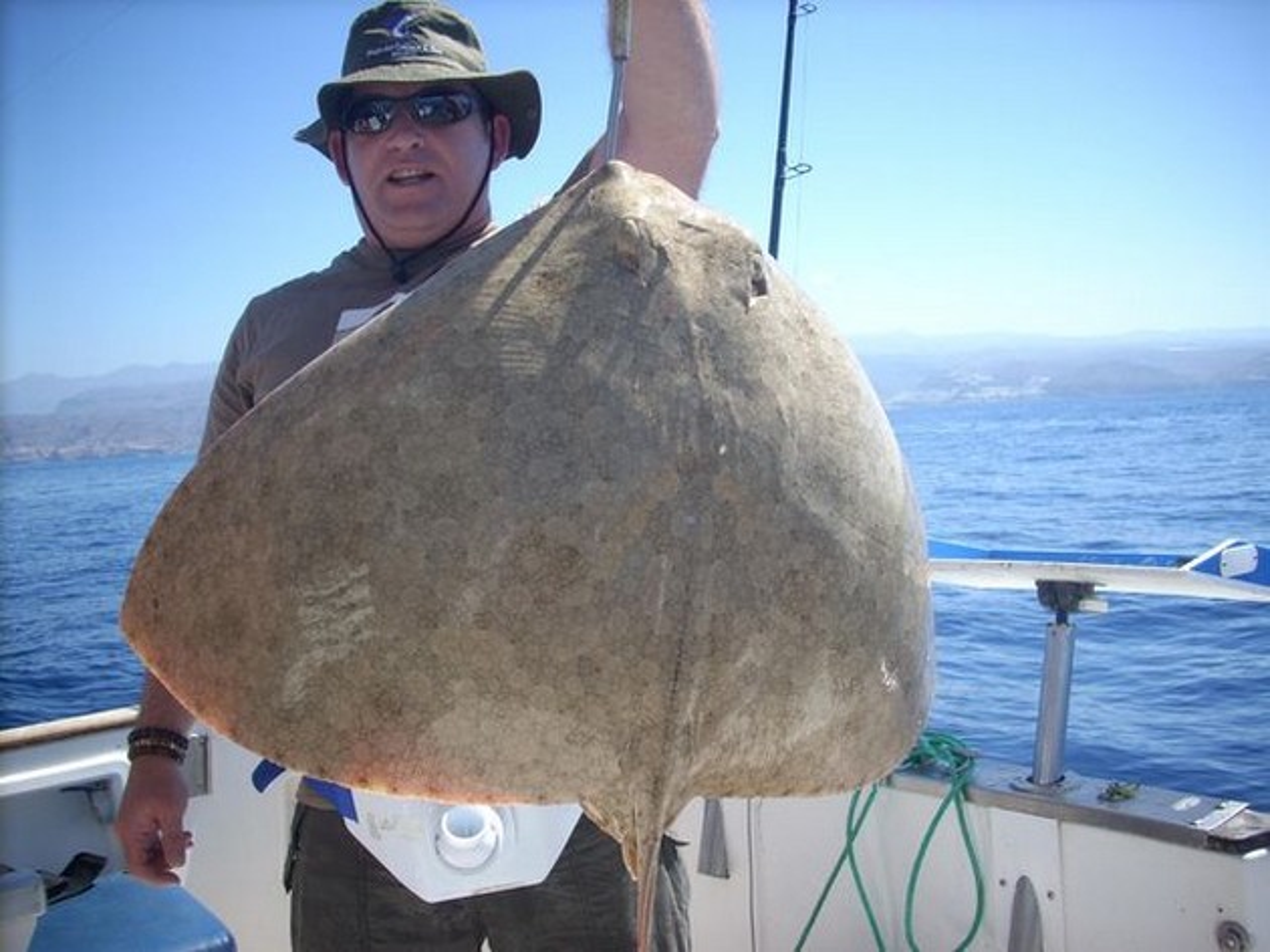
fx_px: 1357
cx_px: 635
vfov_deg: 38.6
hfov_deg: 50.2
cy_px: 476
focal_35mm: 37
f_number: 5.6
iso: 64
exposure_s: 1/169
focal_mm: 6.2
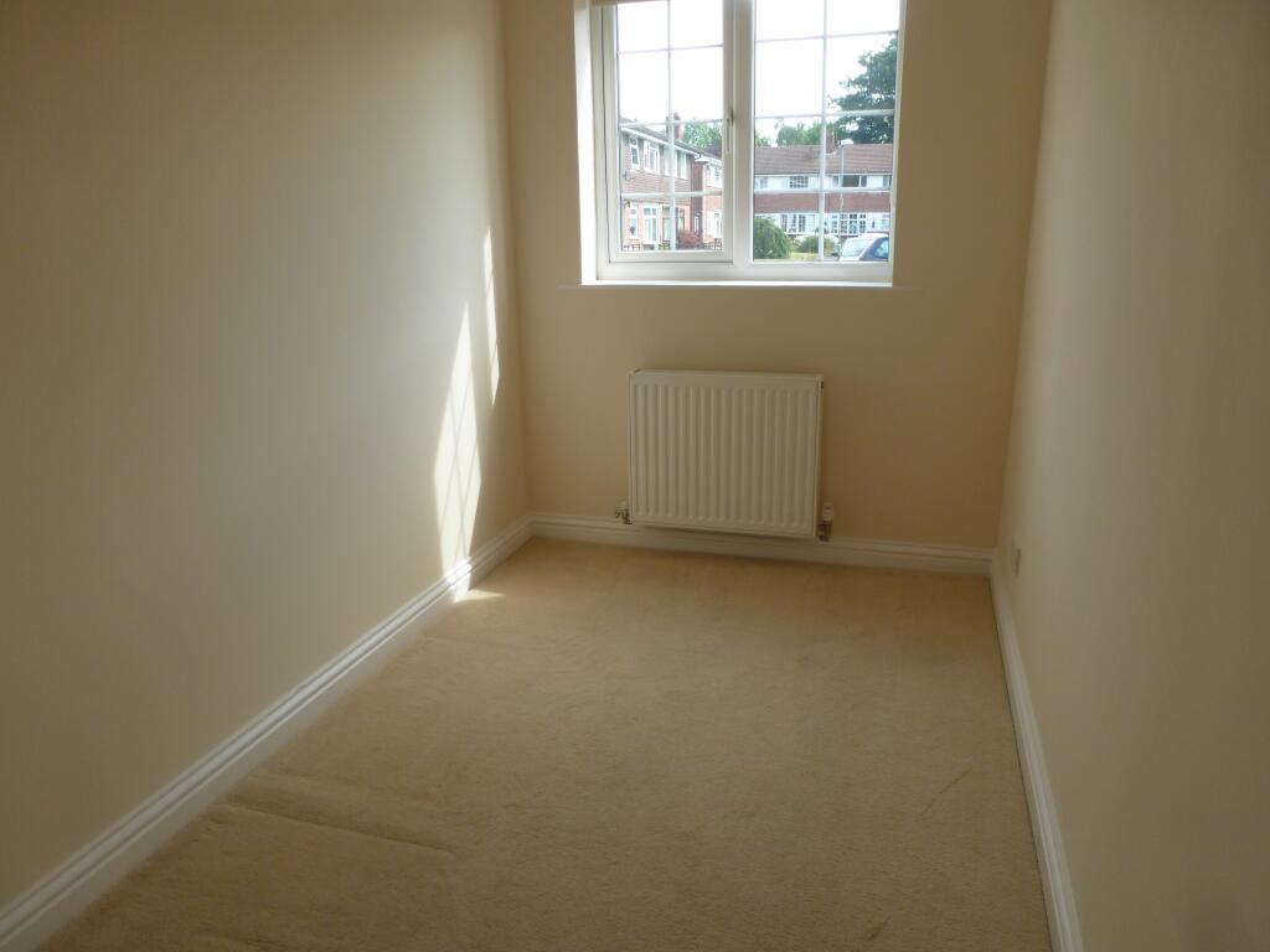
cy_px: 476
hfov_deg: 71.6
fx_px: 881
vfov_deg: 56.8
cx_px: 635
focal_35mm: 24
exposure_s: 1/100
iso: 100
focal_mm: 4.3
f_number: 3.3
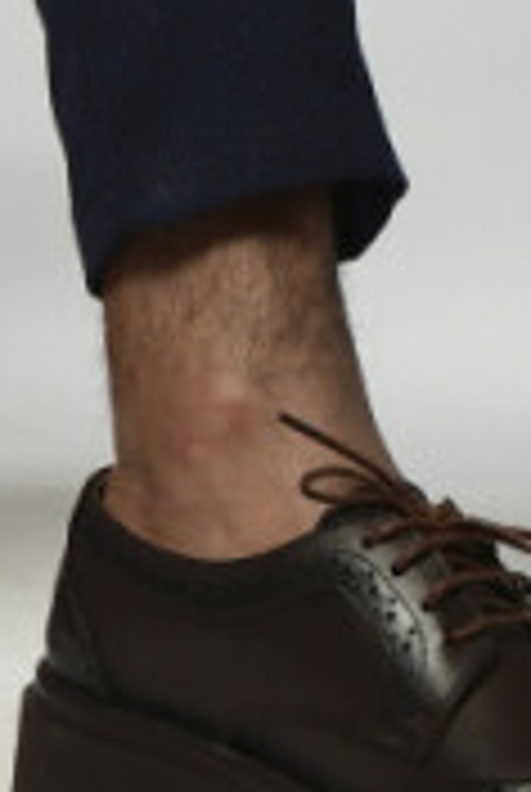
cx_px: -706
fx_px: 5994
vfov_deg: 7.2
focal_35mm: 272
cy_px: -882
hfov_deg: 4.9
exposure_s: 1/125
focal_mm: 40
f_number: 5.6
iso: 400
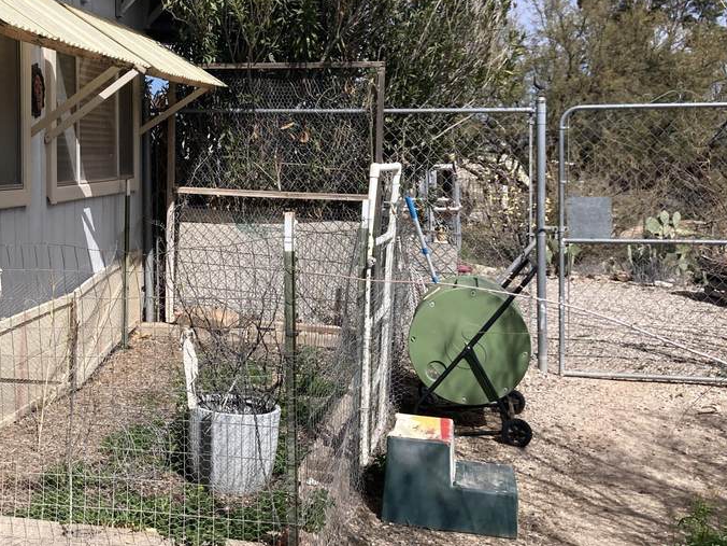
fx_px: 1113
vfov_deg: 27.3
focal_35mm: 53
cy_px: 163
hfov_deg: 34.5
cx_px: 100
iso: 25
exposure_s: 1/3247
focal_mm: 3.99
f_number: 1.8
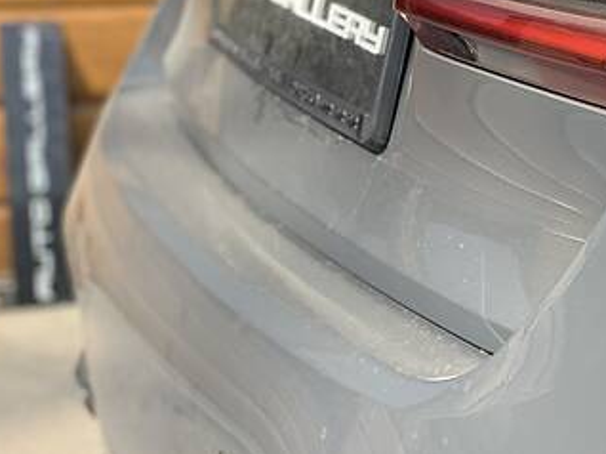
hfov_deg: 14.8
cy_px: -107
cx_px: 616
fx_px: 2292
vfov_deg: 11.1
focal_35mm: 131
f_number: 2.4
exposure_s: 1/210
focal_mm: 6
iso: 16
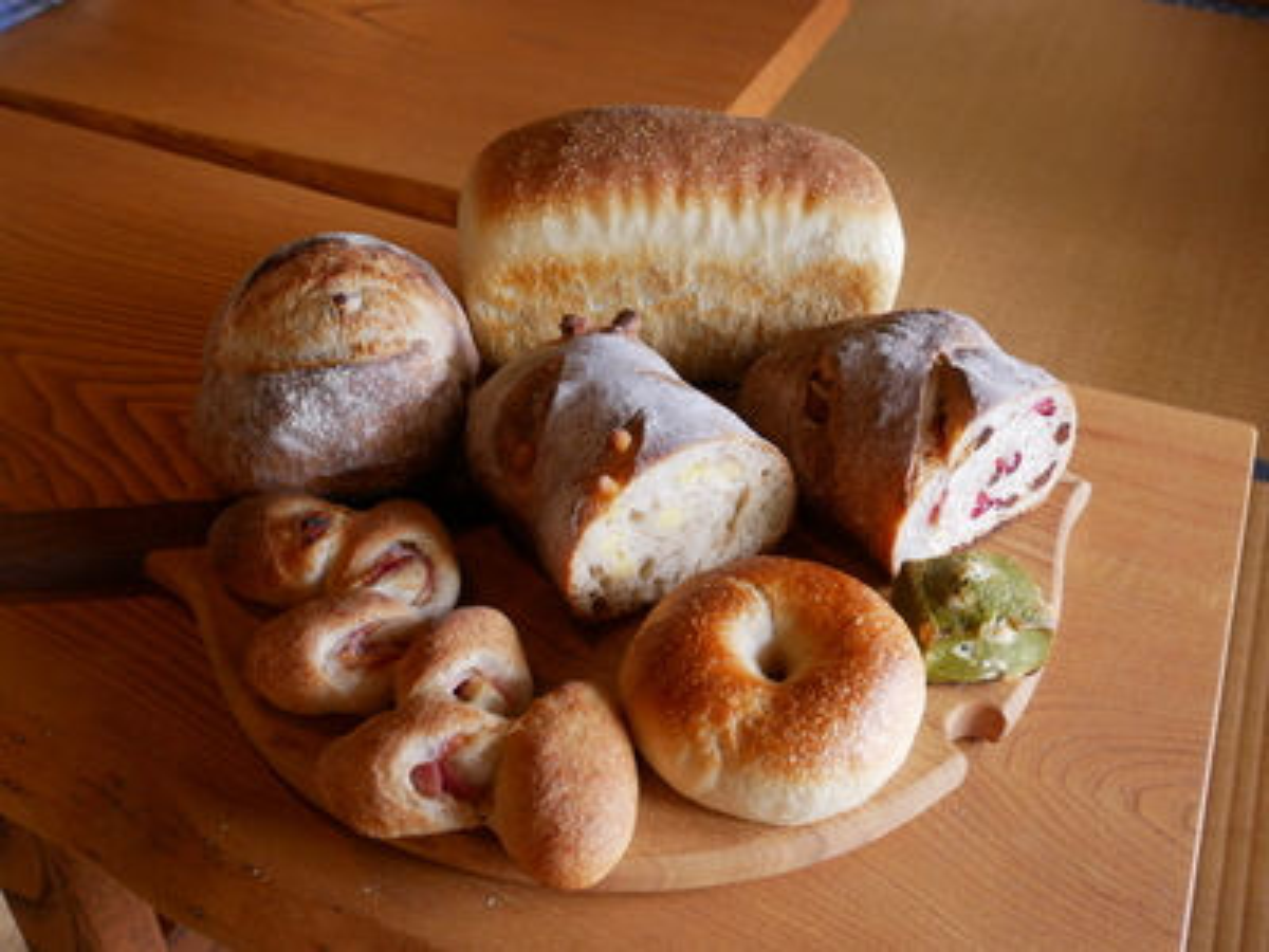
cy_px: 476
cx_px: 634
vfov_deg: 36.0
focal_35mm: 40
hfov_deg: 46.8
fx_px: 1466
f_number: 4.6
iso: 1250
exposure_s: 1/60
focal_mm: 20
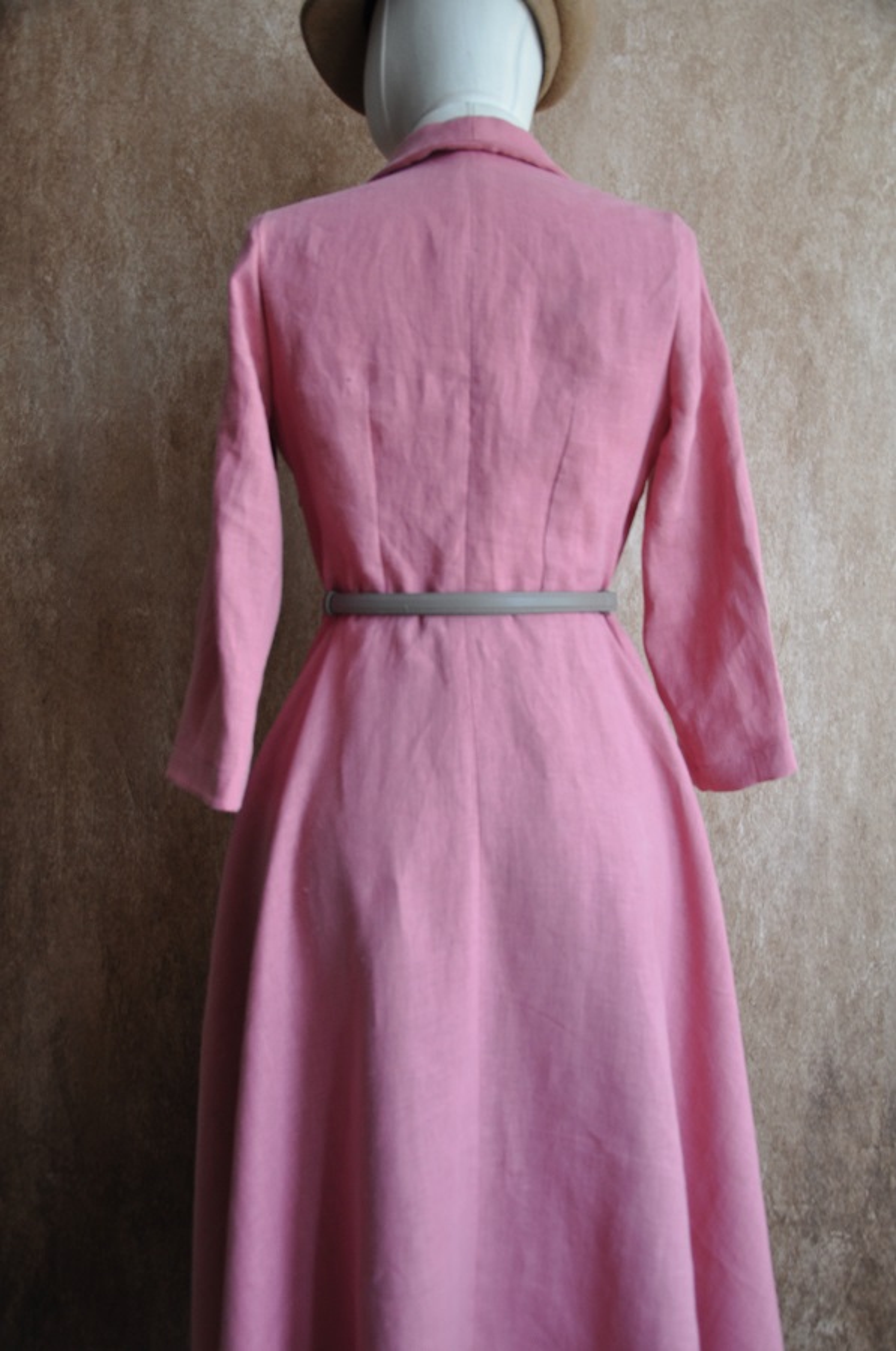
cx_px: 448
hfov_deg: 41.6
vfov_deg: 59.6
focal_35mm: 32
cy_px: 676
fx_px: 1180
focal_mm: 21
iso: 400
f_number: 5
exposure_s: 1/100
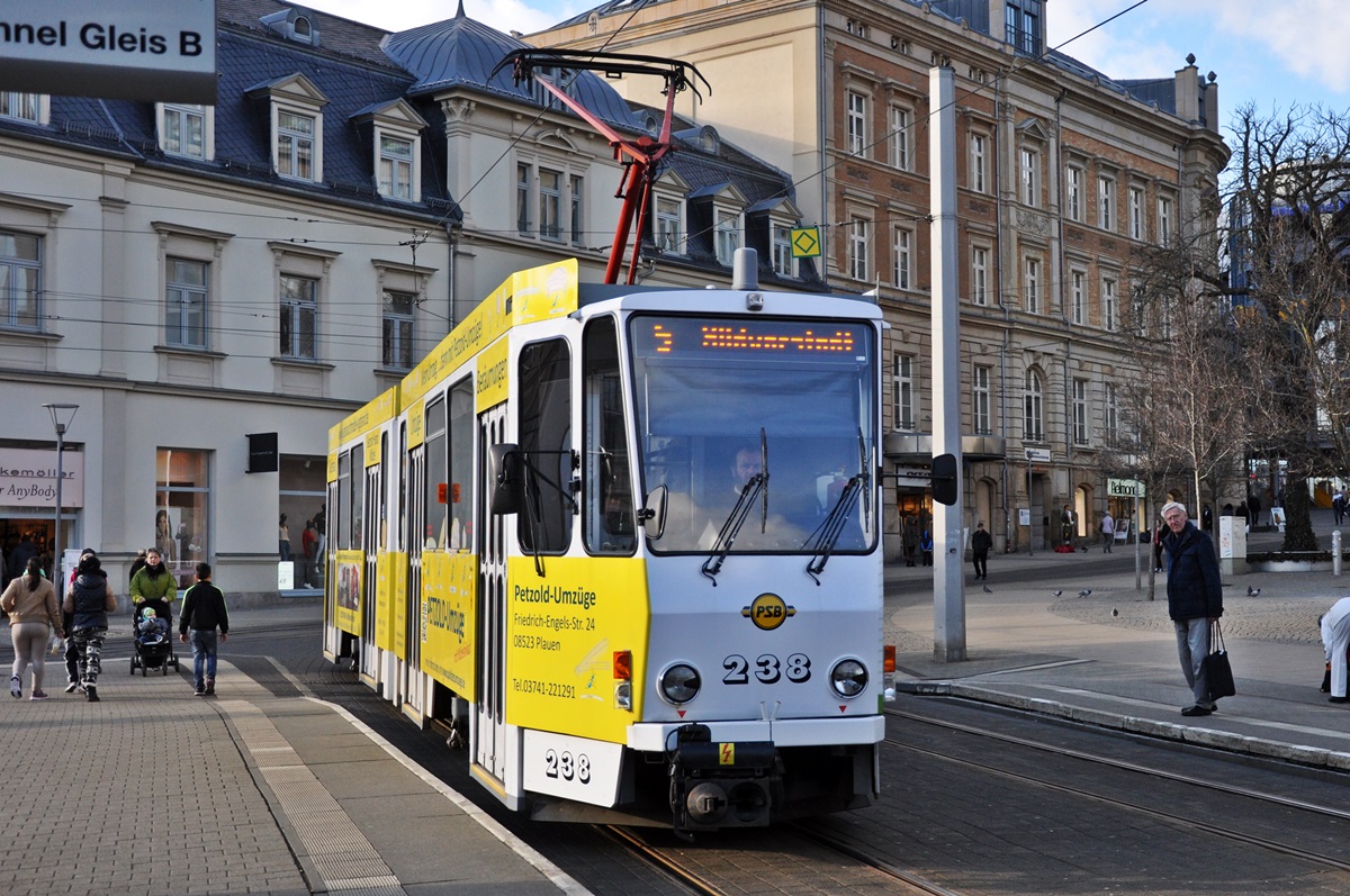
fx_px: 1405
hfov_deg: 51.3
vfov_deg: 35.4
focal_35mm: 38
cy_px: 448
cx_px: 675
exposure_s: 1/1000
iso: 450
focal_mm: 25
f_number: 4
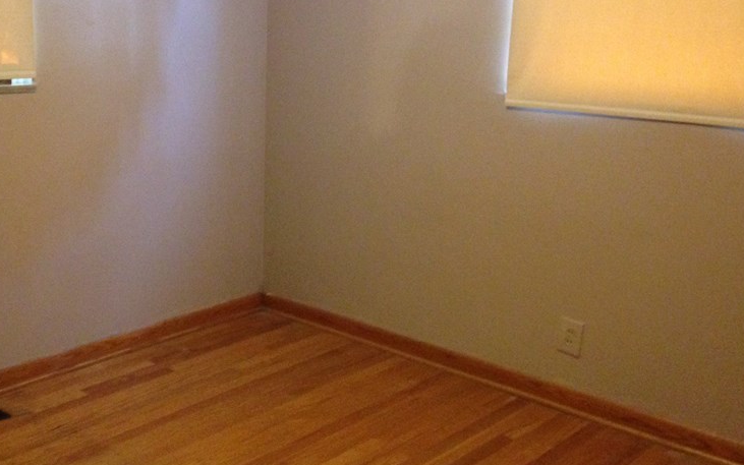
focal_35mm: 49
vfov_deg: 26.3
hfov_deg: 40.7
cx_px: 265
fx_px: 994
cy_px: 212
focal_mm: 4.12
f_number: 2.4
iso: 500
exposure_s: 1/15
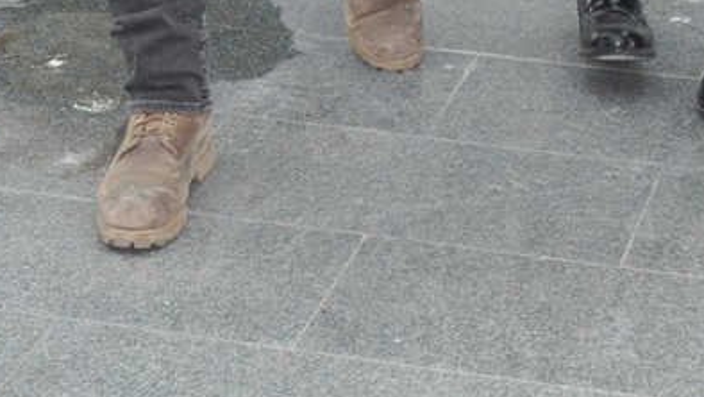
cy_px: -498
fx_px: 2857
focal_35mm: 153
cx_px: 520
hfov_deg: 14.0
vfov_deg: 7.5
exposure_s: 1/125
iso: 720
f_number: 3.8
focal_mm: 24
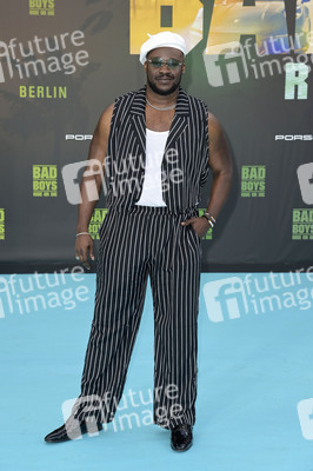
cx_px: 156
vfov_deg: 30.5
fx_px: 862
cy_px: 236
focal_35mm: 66
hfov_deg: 20.6
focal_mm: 66
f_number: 5.6
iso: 320
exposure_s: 1/250
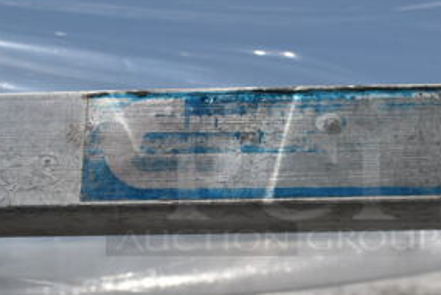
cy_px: 174
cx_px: 280
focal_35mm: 58
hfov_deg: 34.2
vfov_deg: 23.4
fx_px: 711
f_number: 8
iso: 100
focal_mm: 18
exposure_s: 1/500
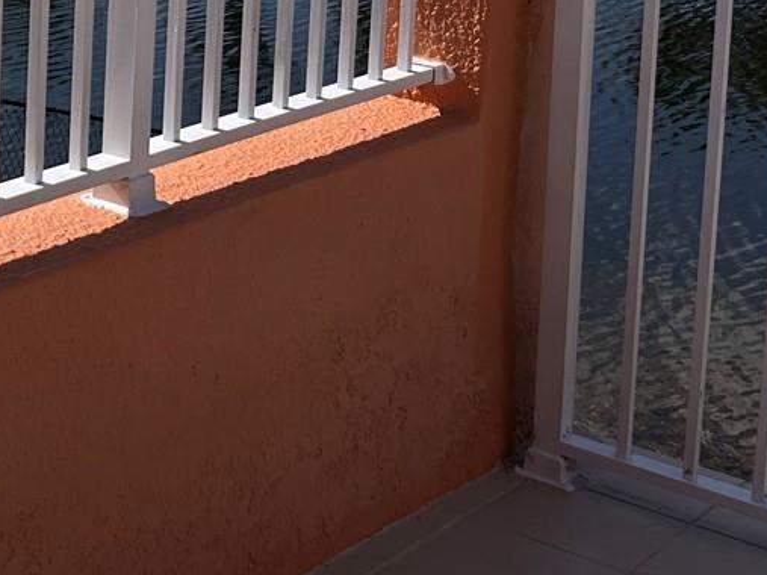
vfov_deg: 17.0
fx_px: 1816
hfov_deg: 20.8
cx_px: -331
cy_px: -162
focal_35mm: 82
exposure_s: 1/10870
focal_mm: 5.1
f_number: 1.6
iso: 50
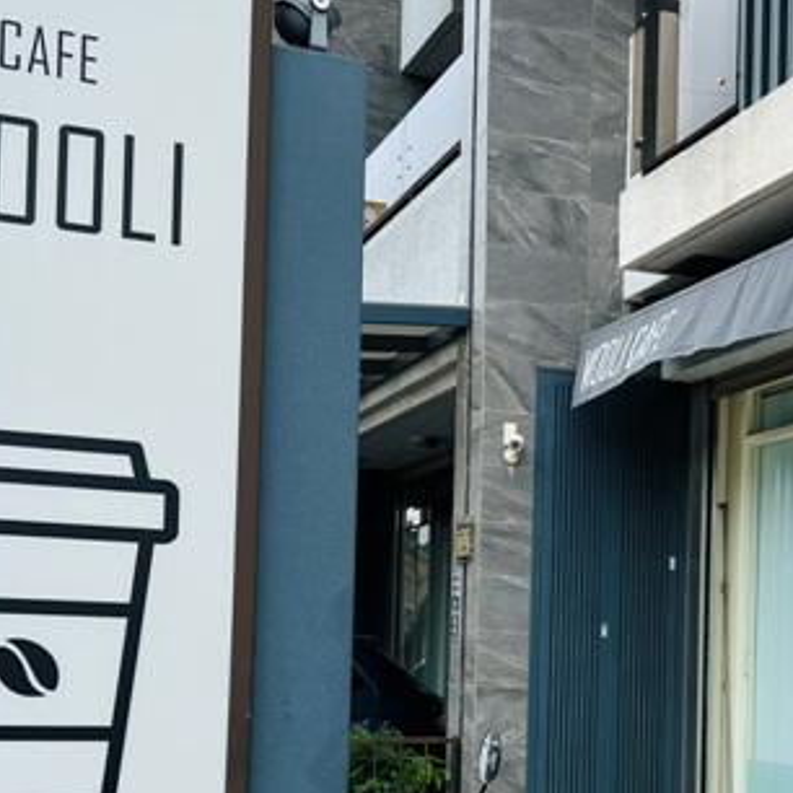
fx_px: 1555
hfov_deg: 28.2
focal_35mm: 60
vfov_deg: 28.2
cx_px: 591
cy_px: 604
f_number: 1.5
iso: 50
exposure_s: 1/1511
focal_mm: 5.7
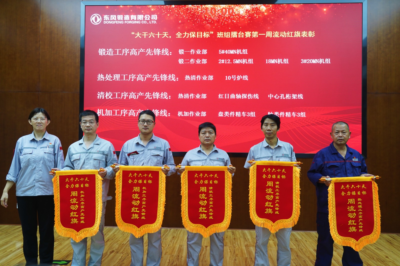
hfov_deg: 63.7
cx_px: 200
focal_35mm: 29
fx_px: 322
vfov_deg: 44.9
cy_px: 133
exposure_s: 1/60
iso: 800
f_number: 5.6
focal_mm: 29
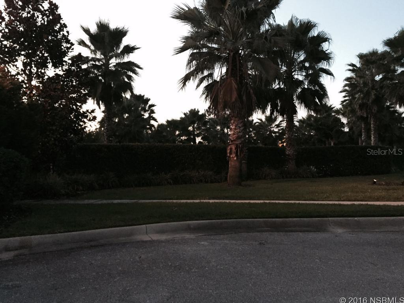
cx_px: 202
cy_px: 152
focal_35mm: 29
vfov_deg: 48.2
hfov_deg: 61.7
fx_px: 338
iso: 250
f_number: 2.2
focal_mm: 4.15
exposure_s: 1/17
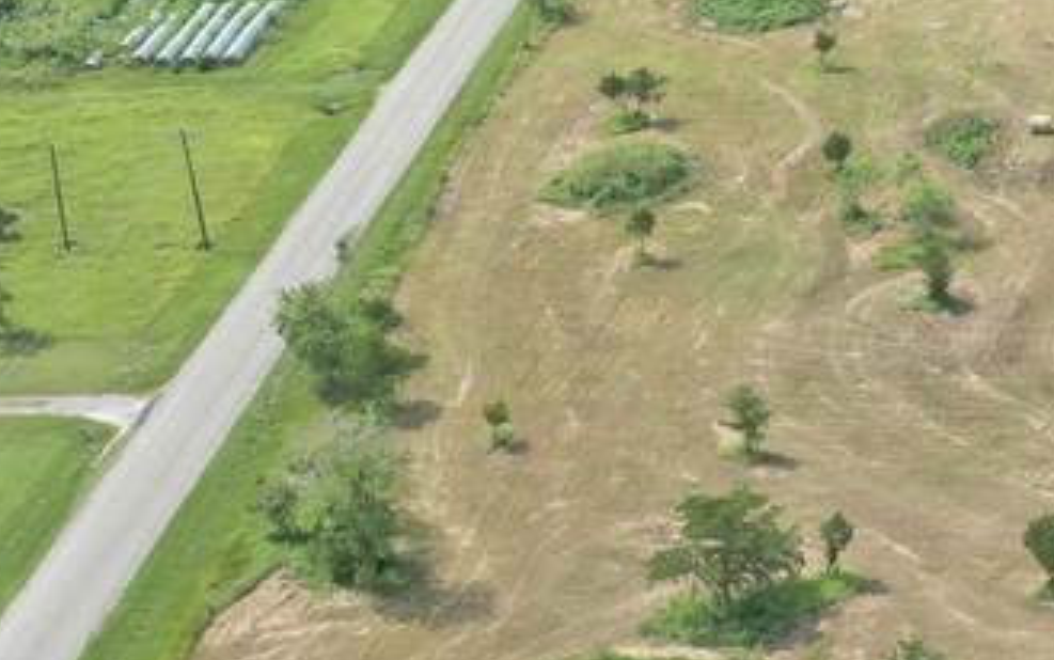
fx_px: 3190
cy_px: 203
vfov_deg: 11.8
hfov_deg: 17.3
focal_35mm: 111
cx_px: 1486
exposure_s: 1/240
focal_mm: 10.26
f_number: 5
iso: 100
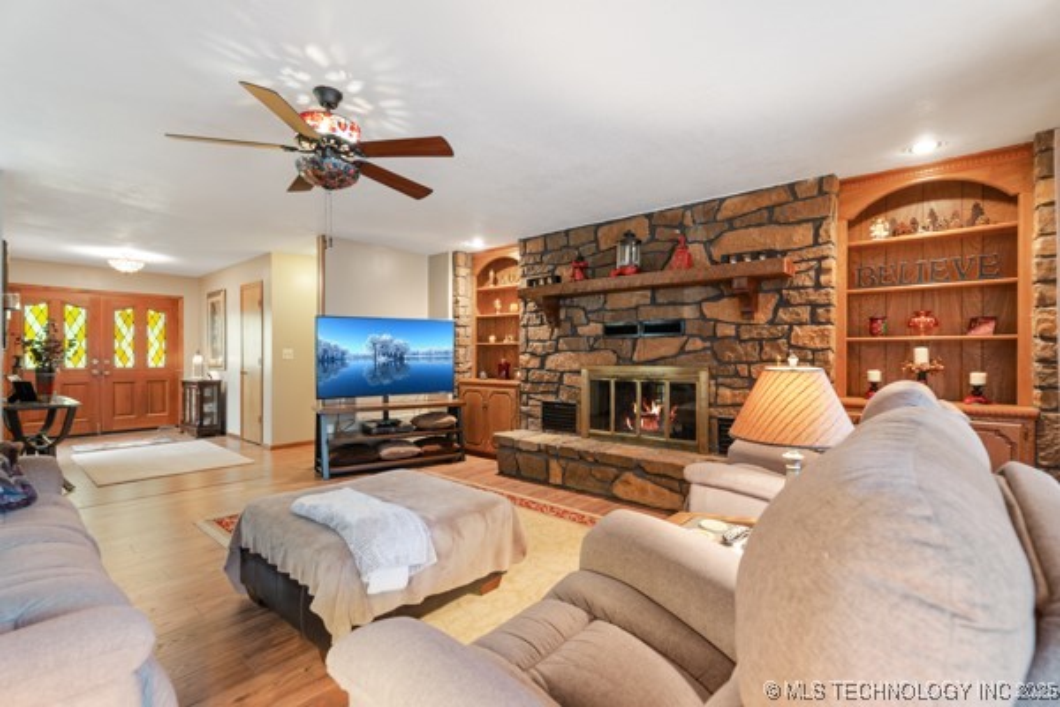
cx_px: 530
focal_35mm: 16
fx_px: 471
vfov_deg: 73.7
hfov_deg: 96.7
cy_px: 354
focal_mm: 16
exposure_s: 5
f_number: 9
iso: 200
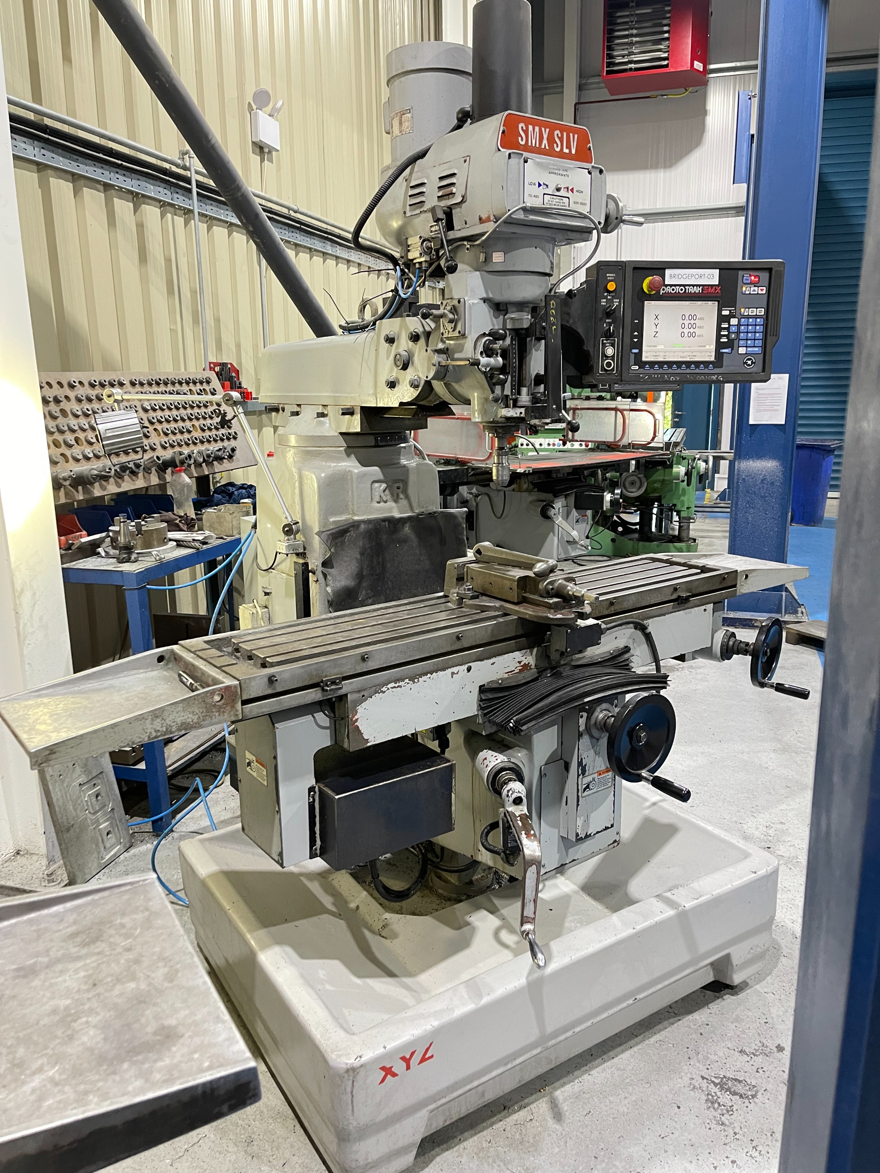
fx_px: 881
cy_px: 586
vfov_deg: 67.3
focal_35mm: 26
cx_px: 440
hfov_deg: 53.1
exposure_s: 1/50
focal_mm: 5.1
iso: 500
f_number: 1.6
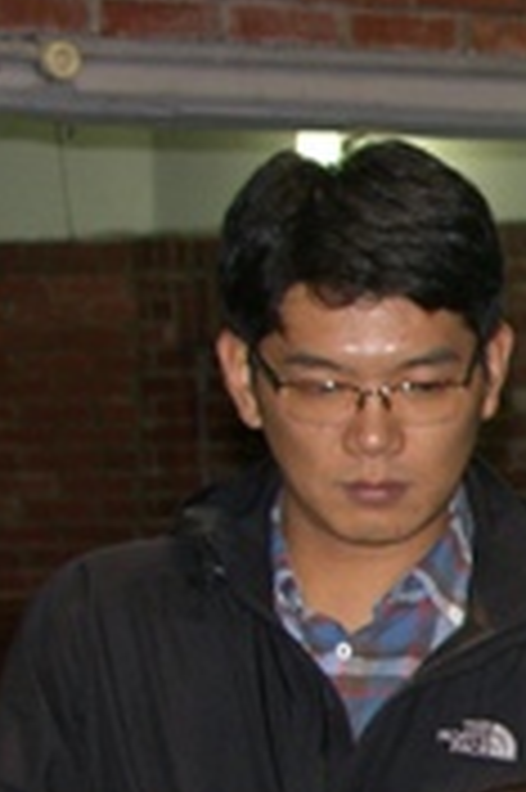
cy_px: 716
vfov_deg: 10.8
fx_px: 4150
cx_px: 1236
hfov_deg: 6.9
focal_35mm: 189
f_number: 2.5
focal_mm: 12.9
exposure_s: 1/50
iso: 100
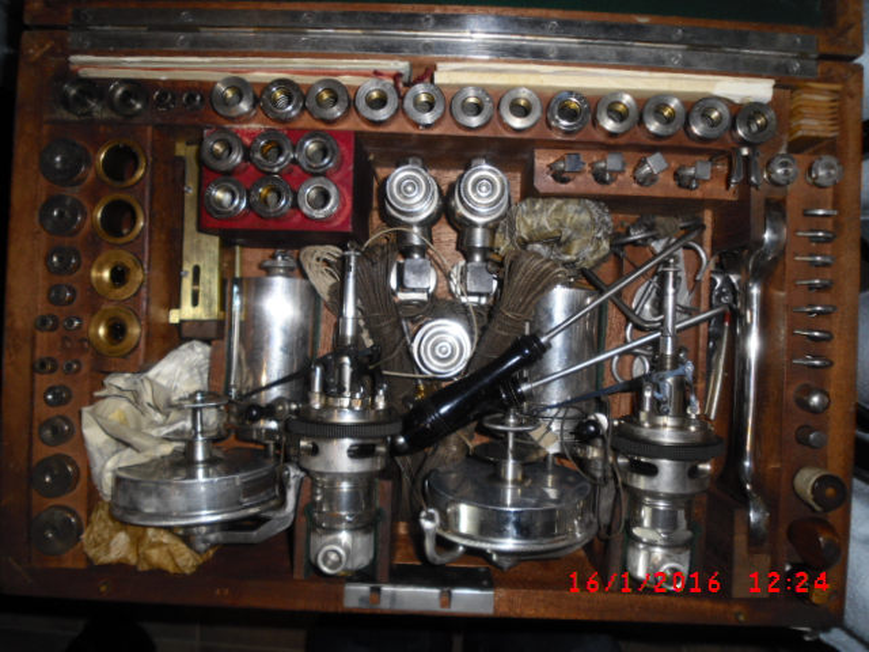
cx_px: 434
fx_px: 703
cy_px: 326
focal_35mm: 28
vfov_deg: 49.7
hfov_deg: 63.4
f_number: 2.6
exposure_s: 1/60
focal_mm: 4.65
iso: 100
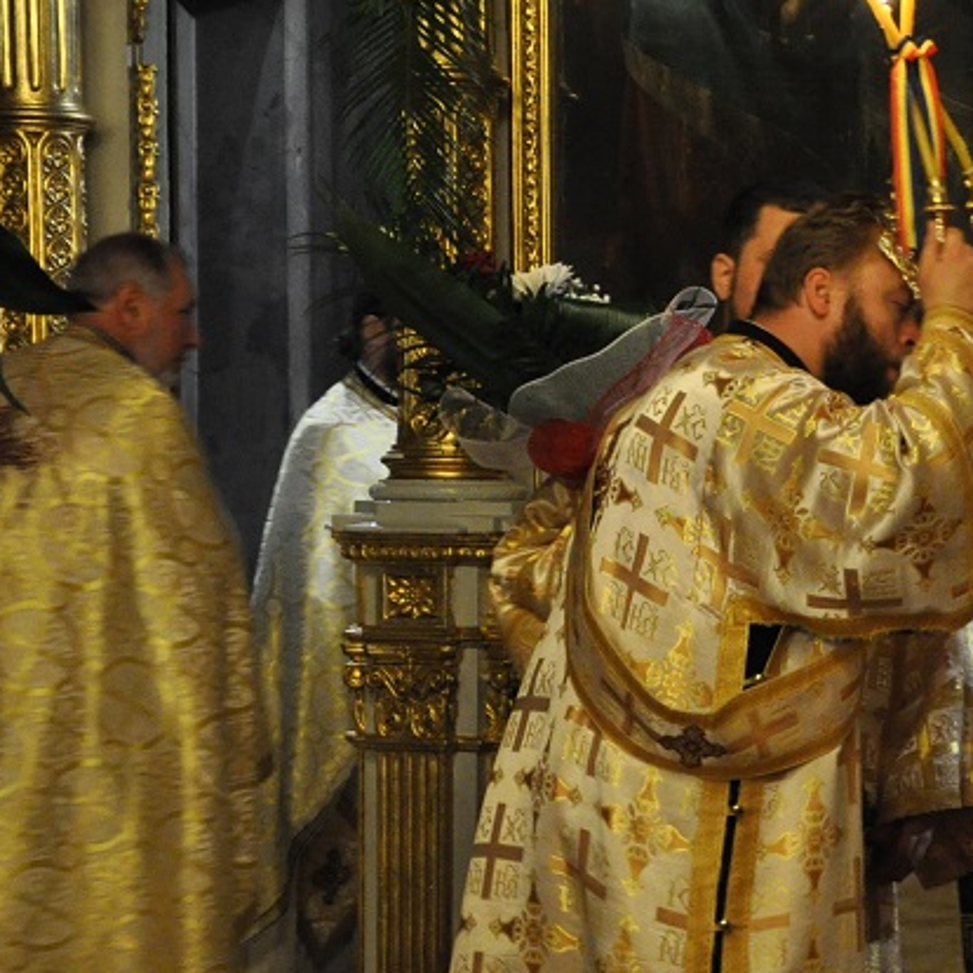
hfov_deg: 13.0
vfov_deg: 13.5
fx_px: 4110
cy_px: 650
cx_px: 1304
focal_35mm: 129
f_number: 4.5
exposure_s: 1/25
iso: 1600
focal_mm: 35
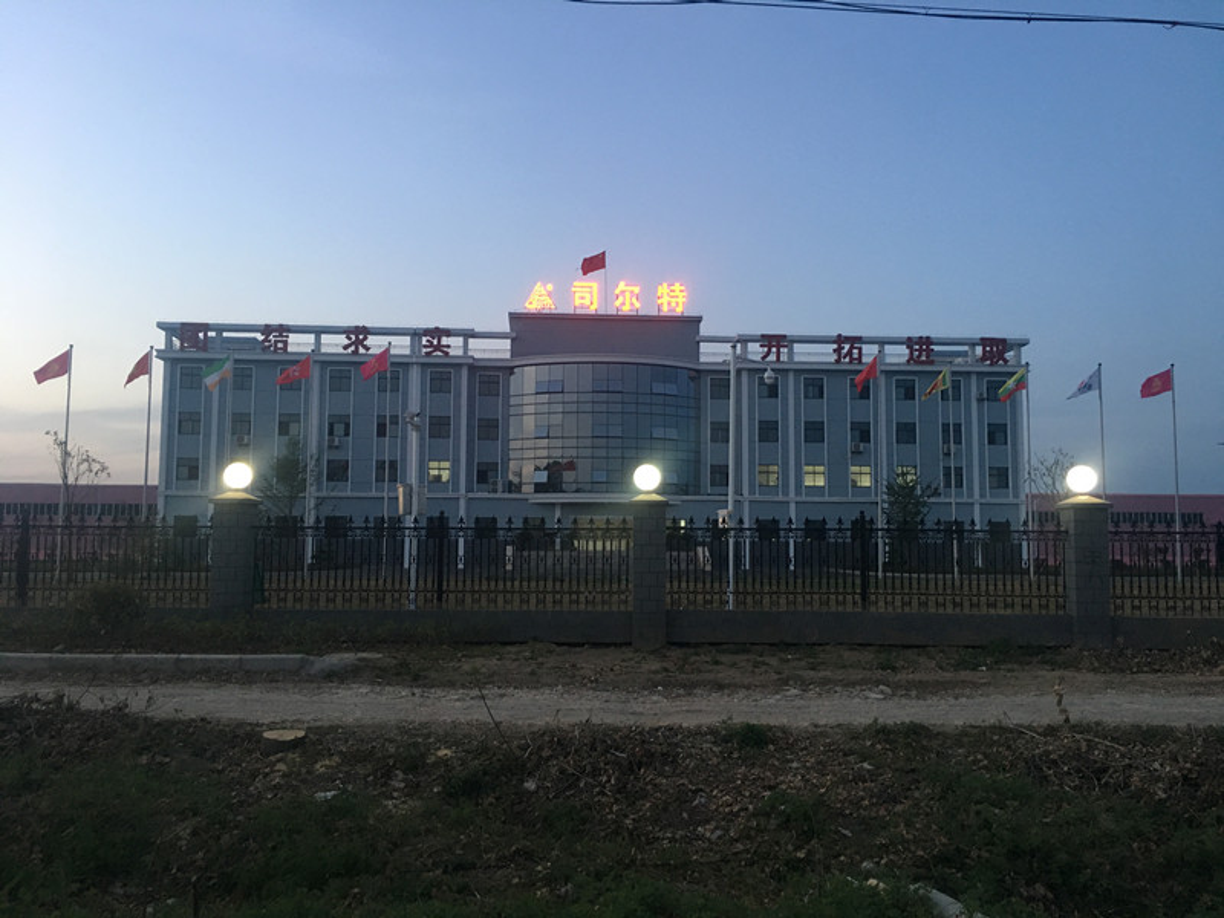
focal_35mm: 29
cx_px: 612
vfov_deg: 48.2
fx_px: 1025
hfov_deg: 61.7
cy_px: 459
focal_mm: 4.15
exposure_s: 1/33
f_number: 2.2
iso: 125
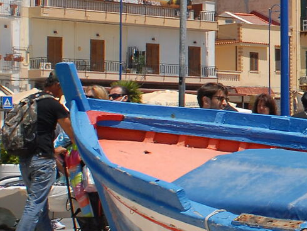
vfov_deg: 8.7
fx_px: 1508
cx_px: 561
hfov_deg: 10.8
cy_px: -8
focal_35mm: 170
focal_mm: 24
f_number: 8
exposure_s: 1/350
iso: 100
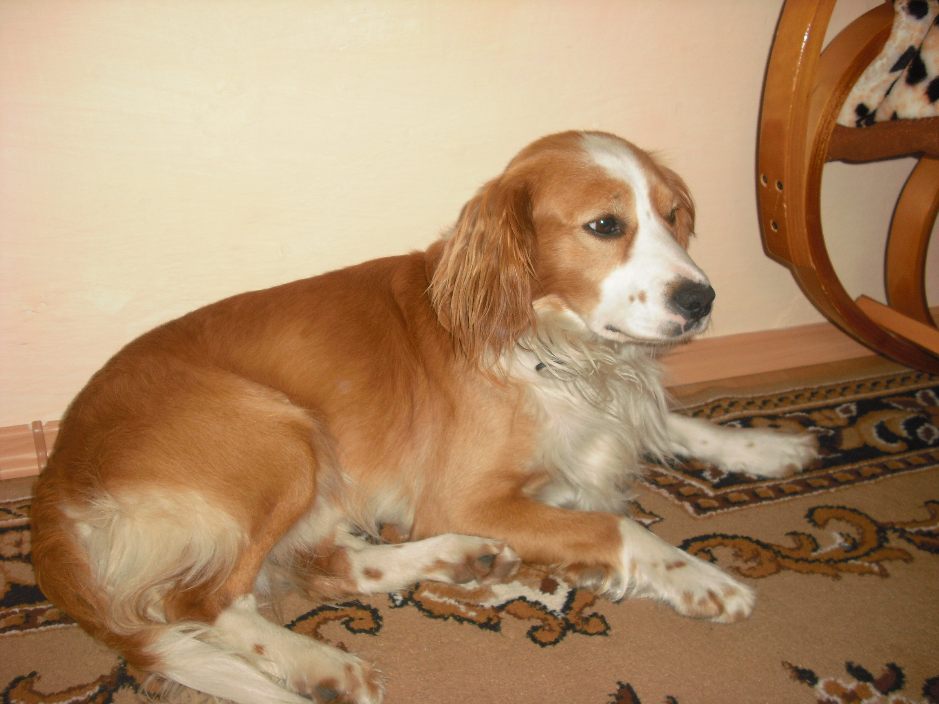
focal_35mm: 38
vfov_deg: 37.7
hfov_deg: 49.0
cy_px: 352
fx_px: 1031
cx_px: 470
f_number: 2.8
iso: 100
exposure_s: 1/60
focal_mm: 6.2
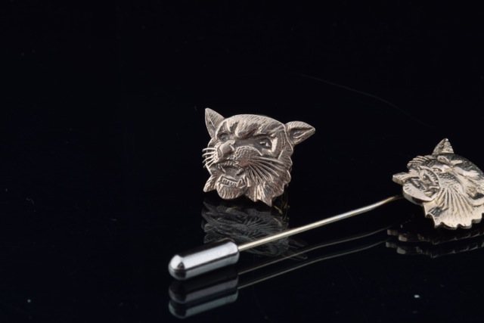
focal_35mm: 82
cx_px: 242
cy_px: 162
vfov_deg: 16.6
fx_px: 1109
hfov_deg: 24.6
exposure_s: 1/125
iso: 100
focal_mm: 55
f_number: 25
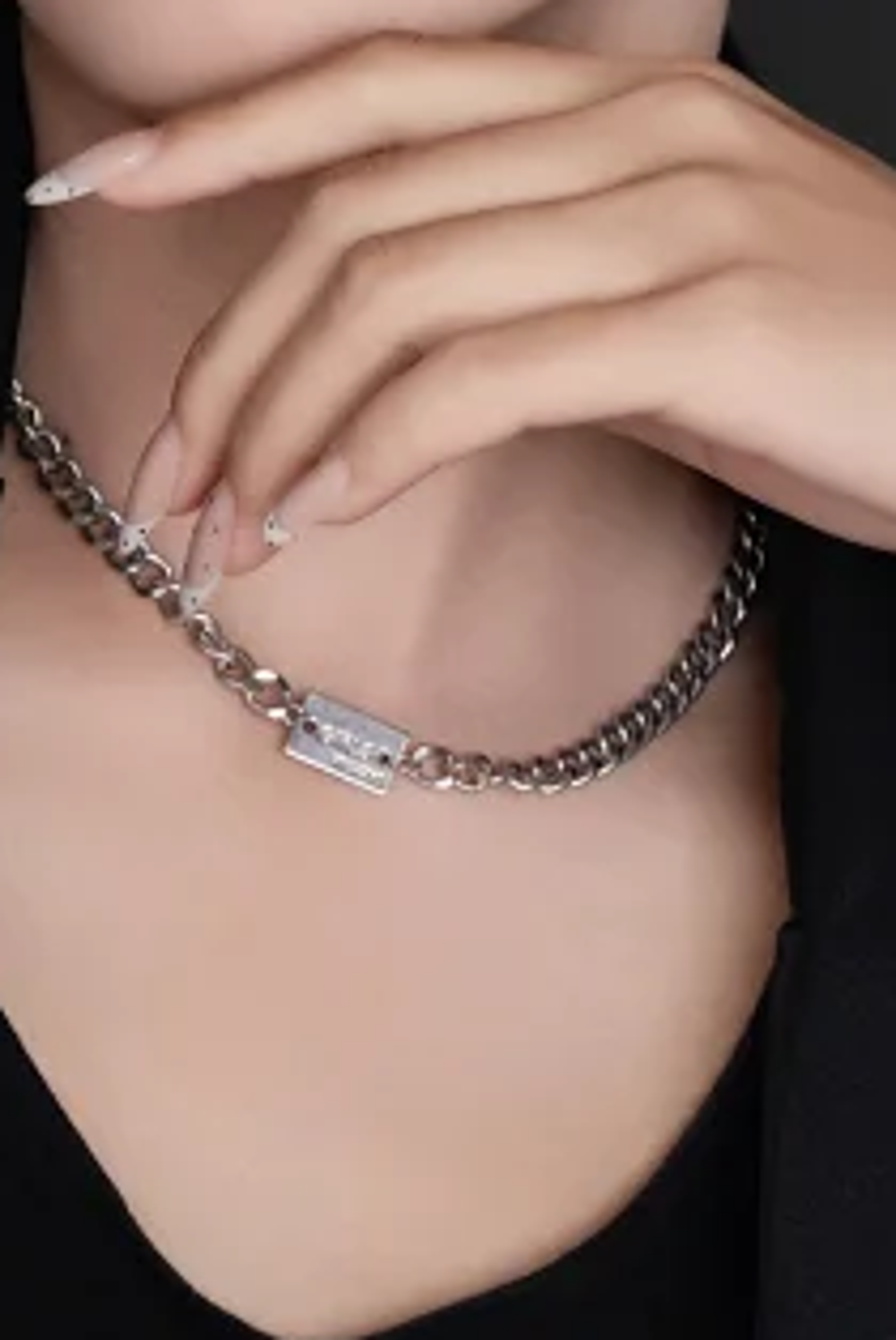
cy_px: 845
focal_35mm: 634
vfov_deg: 3.2
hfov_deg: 2.2
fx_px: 23615
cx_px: 239
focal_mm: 123
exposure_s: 1/160
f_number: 6.3
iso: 160
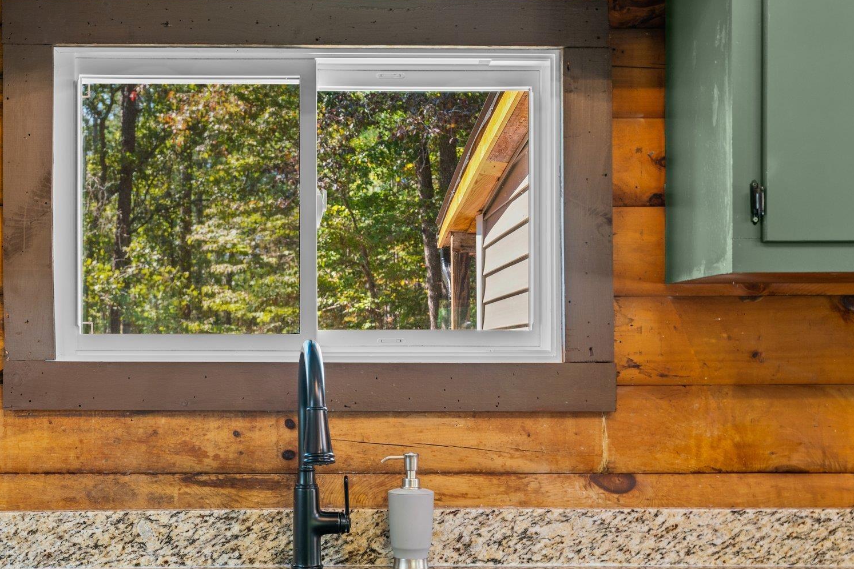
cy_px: 339
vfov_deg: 28.0
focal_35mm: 48
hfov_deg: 40.7
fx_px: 1139
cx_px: 308
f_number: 8
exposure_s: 1.3
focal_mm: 35
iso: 250
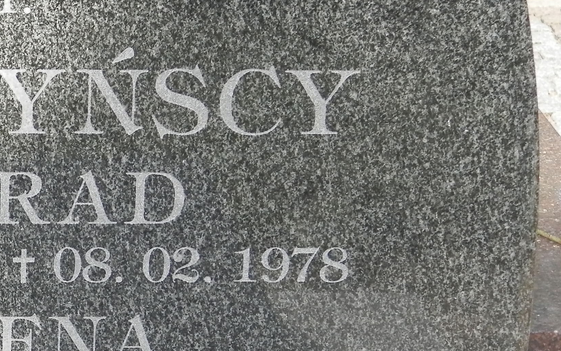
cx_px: -63
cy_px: 352
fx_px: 3089
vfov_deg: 6.5
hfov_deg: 10.3
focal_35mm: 202
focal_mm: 12.2
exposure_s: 1/125
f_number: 4
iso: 100
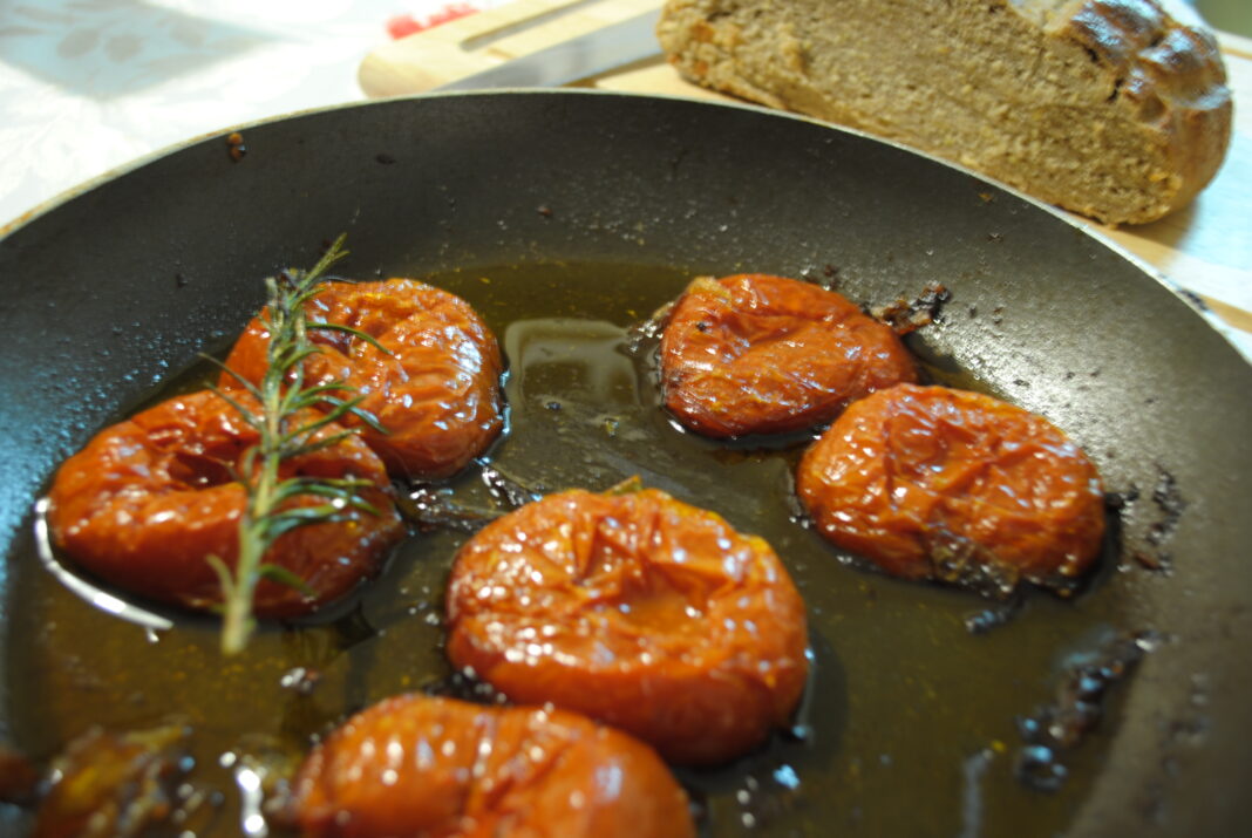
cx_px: 626
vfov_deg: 37.0
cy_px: 419
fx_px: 1254
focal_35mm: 36
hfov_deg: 53.1
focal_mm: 24
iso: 100
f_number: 4.5
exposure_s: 1.3
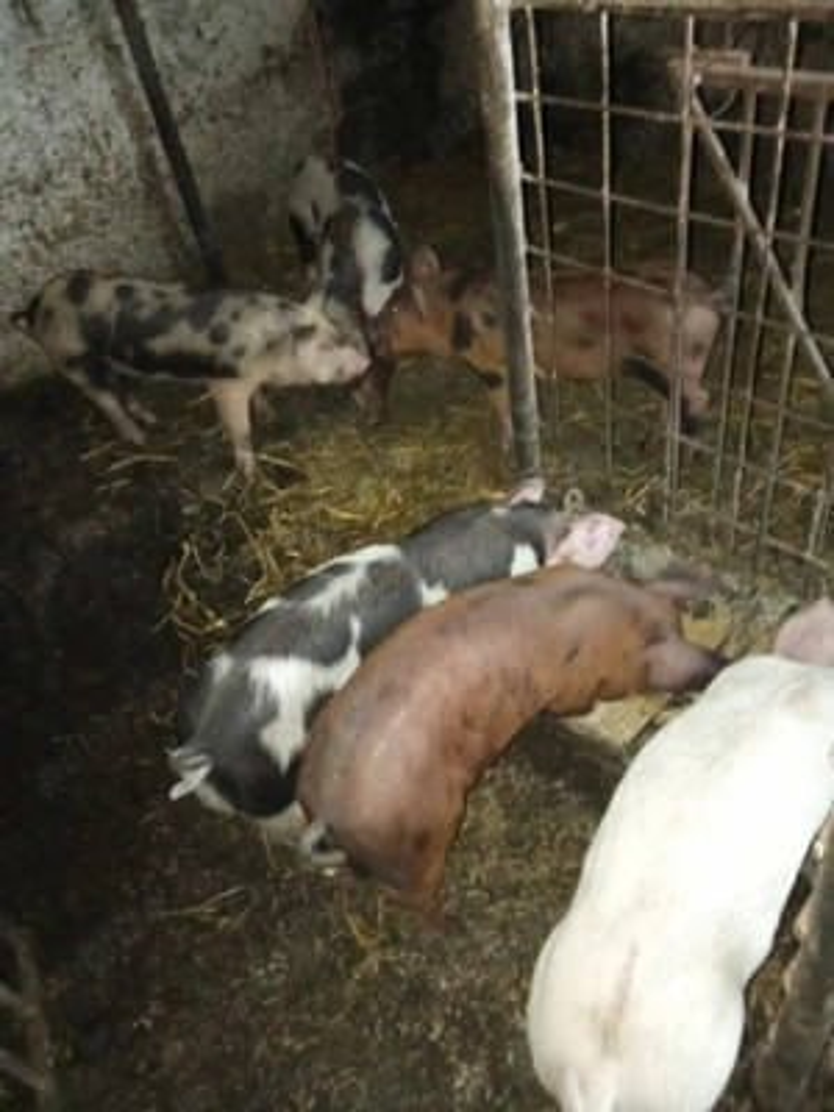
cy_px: 556
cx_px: 417
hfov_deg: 49.7
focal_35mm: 28
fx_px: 899
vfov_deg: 63.4
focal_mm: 2.78
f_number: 2
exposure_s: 1/14.3
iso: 1250
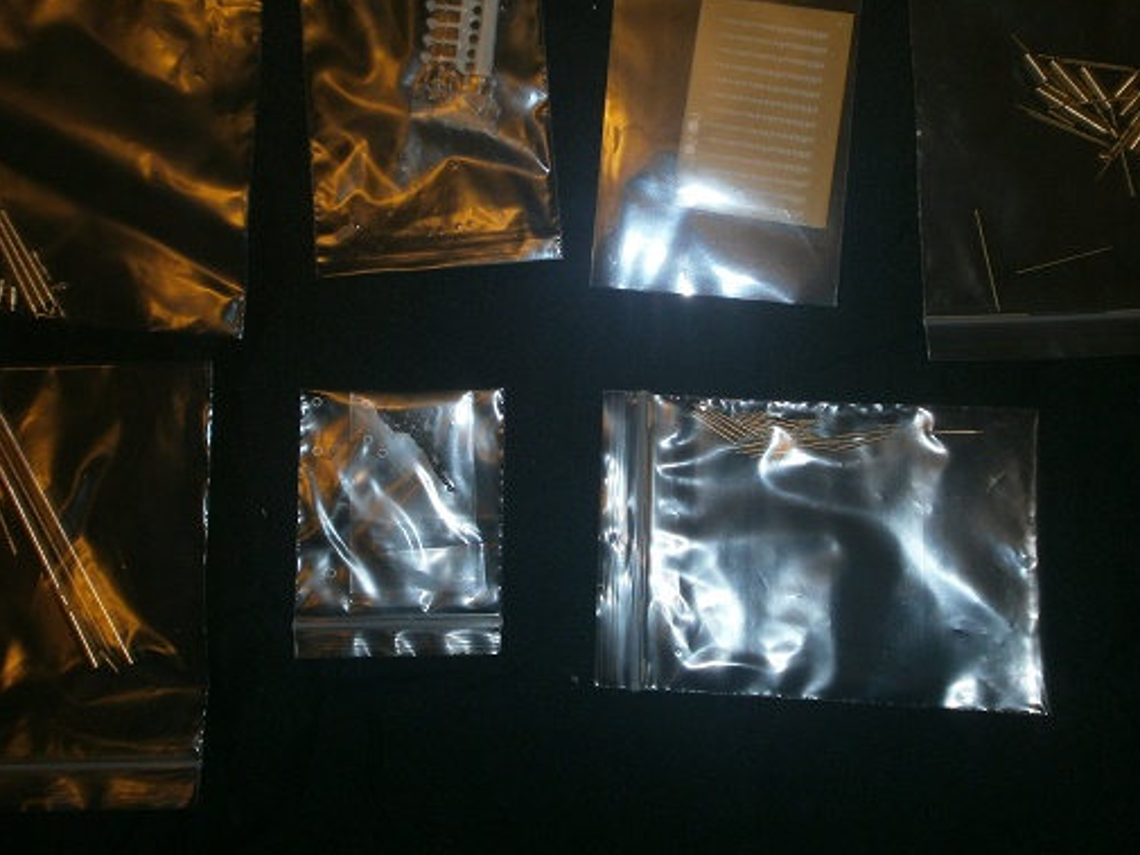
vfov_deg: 37.6
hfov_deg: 49.0
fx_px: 1252
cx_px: 562
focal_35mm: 38
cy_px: 354
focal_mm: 5.8
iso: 125
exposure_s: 1/30
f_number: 3.1
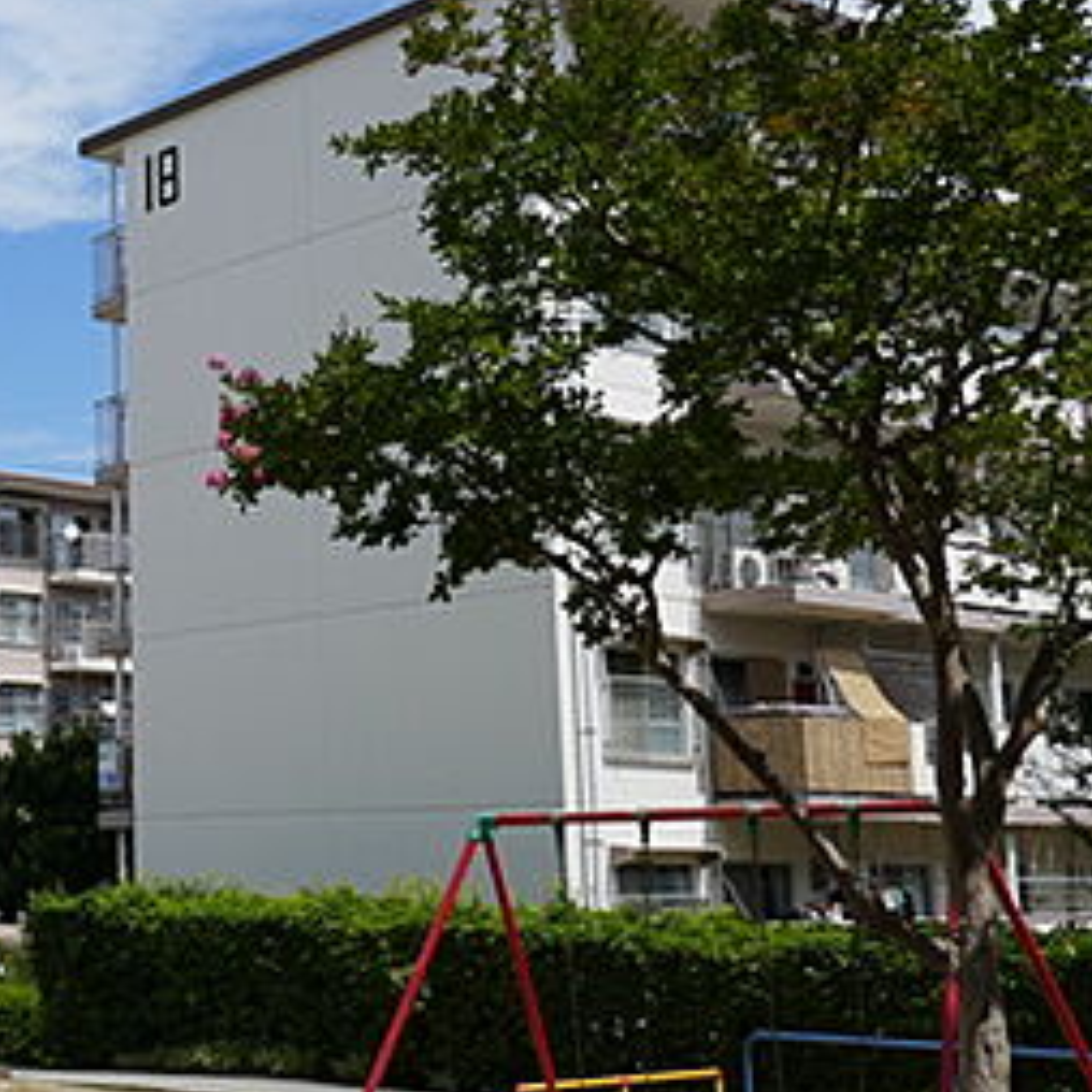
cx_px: -125
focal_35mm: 60
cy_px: 512
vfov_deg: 28.6
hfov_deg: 26.3
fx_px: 2141
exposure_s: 1/800
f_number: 5.6
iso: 125
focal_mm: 10.2
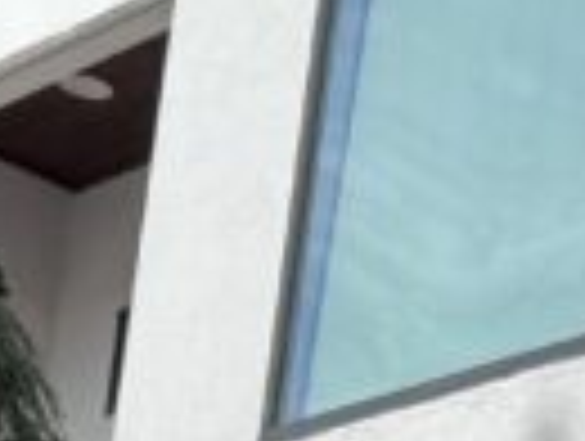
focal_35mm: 189
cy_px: 1170
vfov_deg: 7.3
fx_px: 3200
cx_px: 1264
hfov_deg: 9.6
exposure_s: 1/2833
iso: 80
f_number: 1.78
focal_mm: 6.86
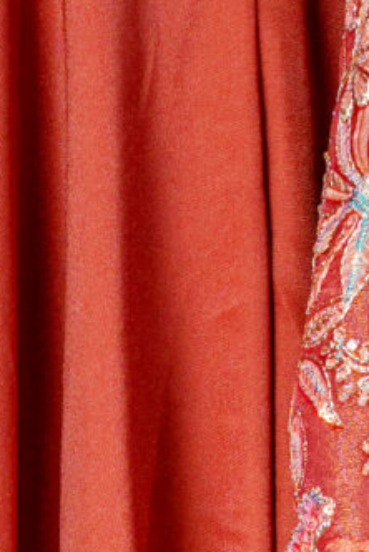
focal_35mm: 364
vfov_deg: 5.6
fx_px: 5584
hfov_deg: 3.8
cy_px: 587
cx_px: 603
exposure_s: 1/125
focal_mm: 63
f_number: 9
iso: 50
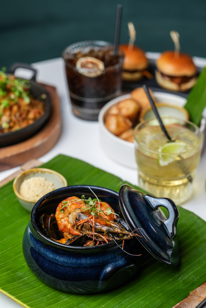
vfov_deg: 22.6
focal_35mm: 90
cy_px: 154
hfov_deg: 15.2
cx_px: 103
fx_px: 772
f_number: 4.5
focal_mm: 90
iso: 250
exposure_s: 1/60
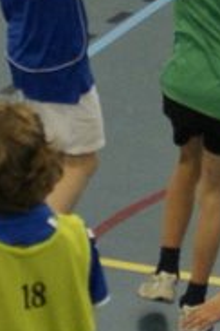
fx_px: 2530
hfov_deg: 5.0
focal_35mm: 276
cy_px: 103
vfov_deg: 7.5
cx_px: 245
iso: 400
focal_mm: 28
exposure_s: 1/200
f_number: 2.8
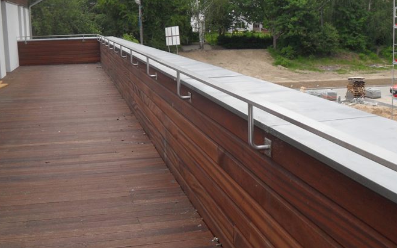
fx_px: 487
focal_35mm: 45
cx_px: 223
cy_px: 120
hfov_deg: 44.3
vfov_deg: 28.6
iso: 100
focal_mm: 6.2
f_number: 2.8
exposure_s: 1/350
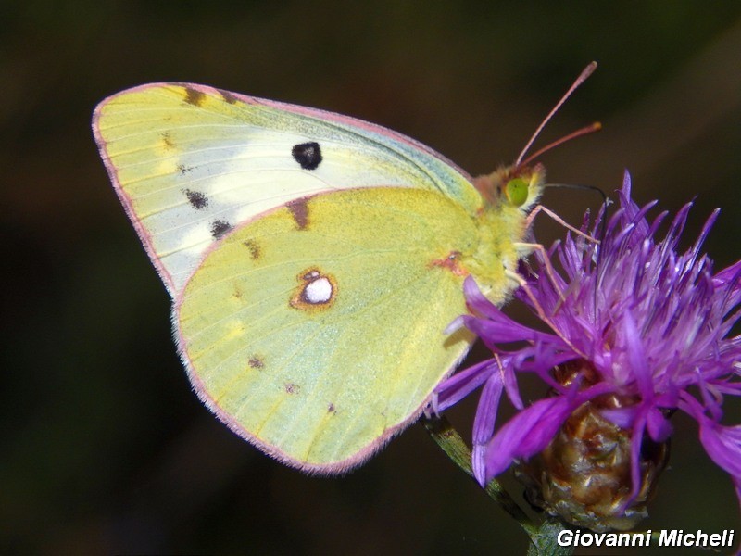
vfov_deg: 7.1
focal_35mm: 209
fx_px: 4474
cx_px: 370
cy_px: 278
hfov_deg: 9.5
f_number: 10.9
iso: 125
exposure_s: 1/400
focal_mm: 37.1
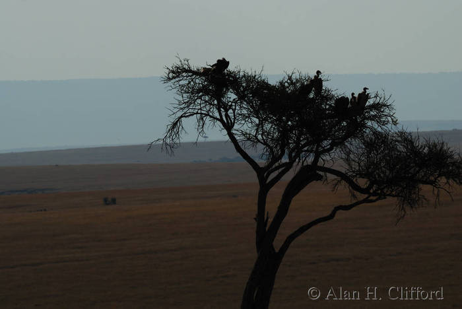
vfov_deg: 3.0
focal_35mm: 465
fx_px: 5972
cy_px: 154
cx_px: 231
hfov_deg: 4.4
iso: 100
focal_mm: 310
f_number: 13
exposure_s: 1/400
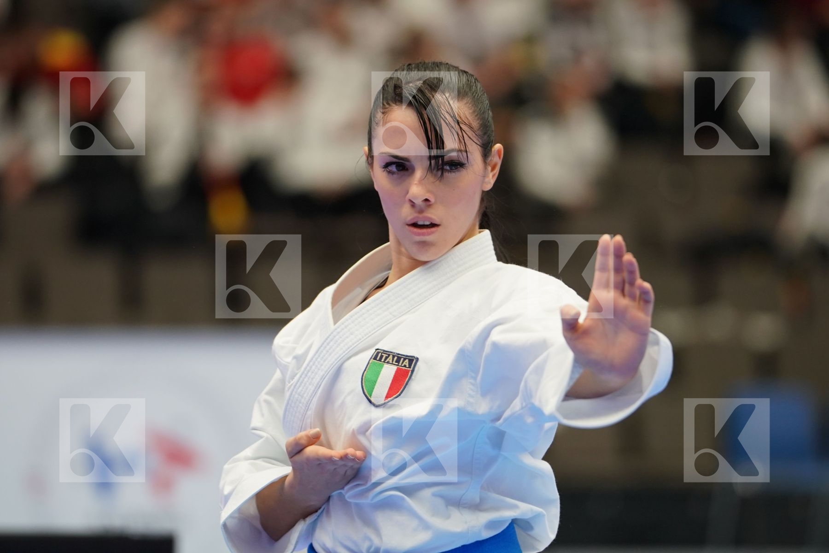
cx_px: 414
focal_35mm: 300
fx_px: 6908
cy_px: 276
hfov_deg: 6.9
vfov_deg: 4.6
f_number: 2.8
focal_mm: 200
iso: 800
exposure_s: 1/320
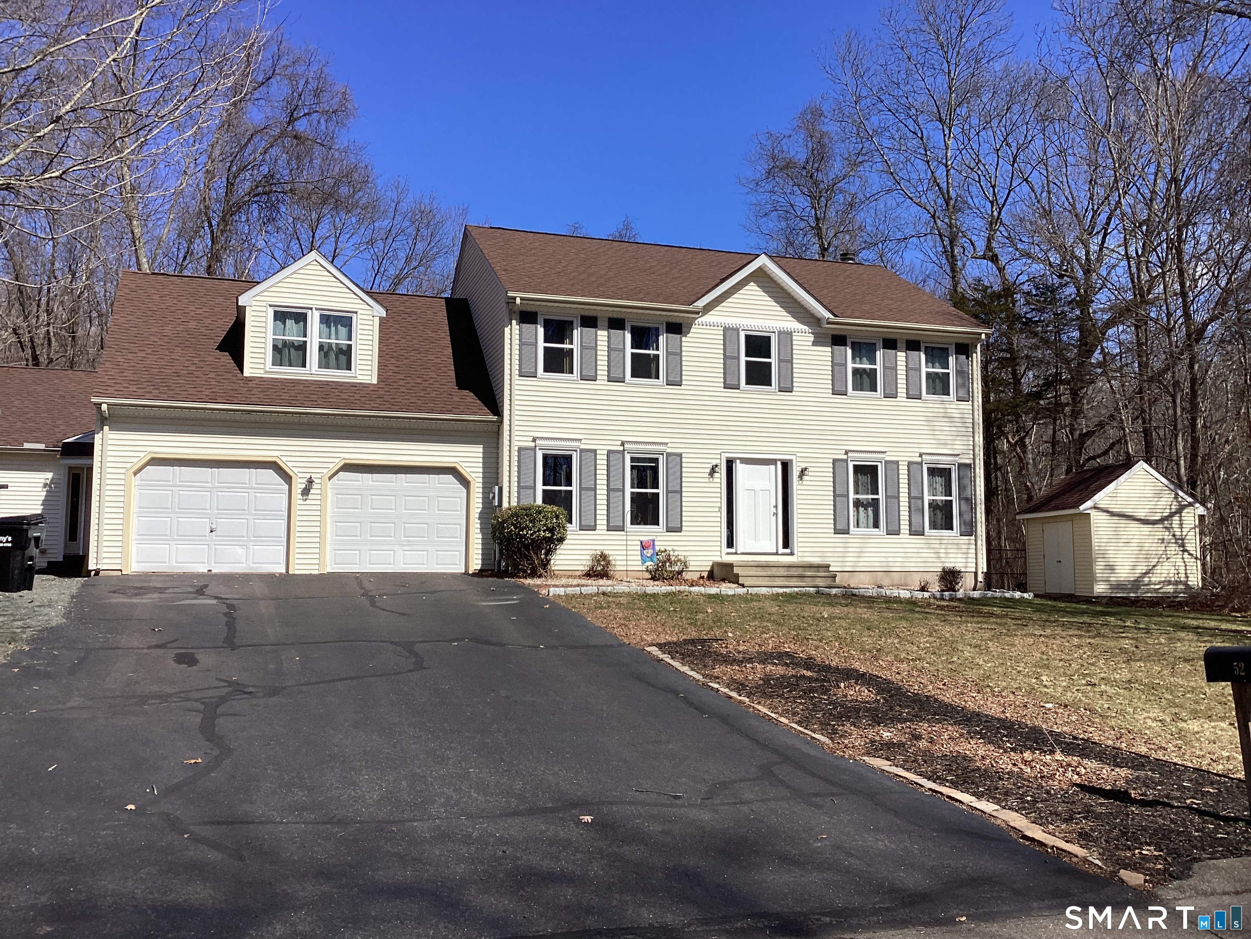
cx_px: 626
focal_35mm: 31
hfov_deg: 58.4
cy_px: 470
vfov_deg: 45.4
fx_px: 1120
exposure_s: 1/2203
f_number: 2.4
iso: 25
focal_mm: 3.3
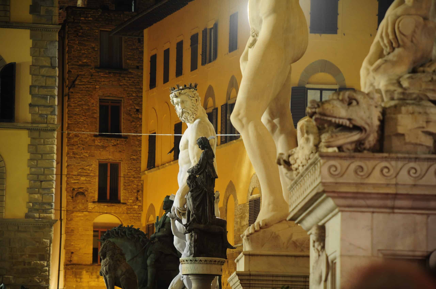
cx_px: 218
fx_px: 2449
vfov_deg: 6.8
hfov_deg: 10.2
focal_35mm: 202
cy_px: 144
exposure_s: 4
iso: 200
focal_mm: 135
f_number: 5.6
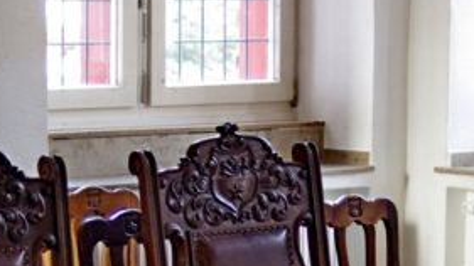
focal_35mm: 199
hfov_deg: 10.8
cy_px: 340
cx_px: 226
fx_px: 2504
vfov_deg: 6.1
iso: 1600
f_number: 4
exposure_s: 1/100
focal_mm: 55
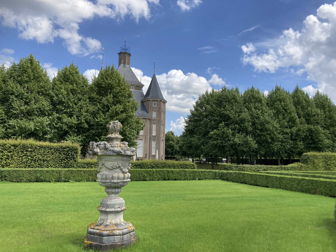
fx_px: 272
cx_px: 168
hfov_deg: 63.4
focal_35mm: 28
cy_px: 126
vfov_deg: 49.7
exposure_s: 1/1567
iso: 20
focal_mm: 3.99
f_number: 1.8
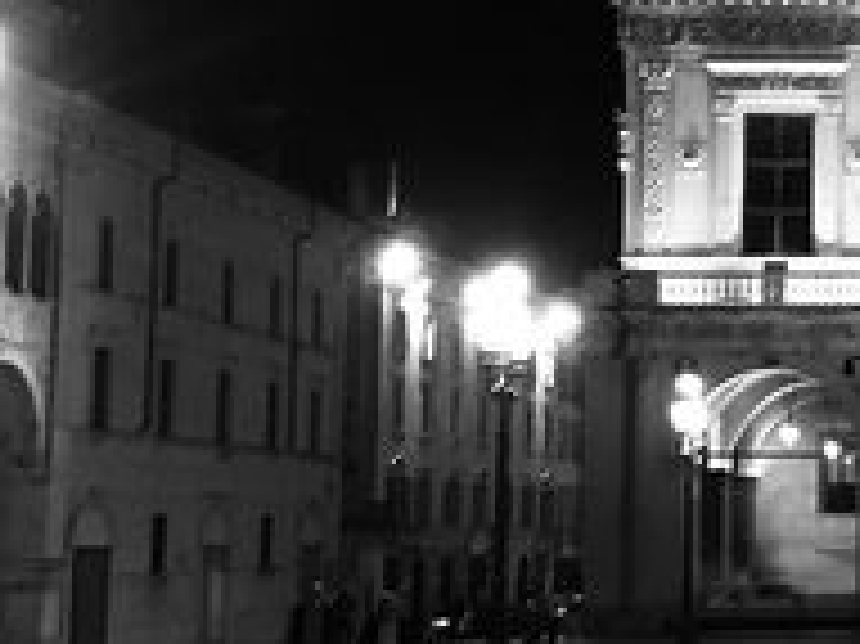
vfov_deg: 16.2
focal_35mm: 91
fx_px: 2259
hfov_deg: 20.1
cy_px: 293
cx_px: 1049
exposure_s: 1/17
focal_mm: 4.15
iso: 250
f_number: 2.2
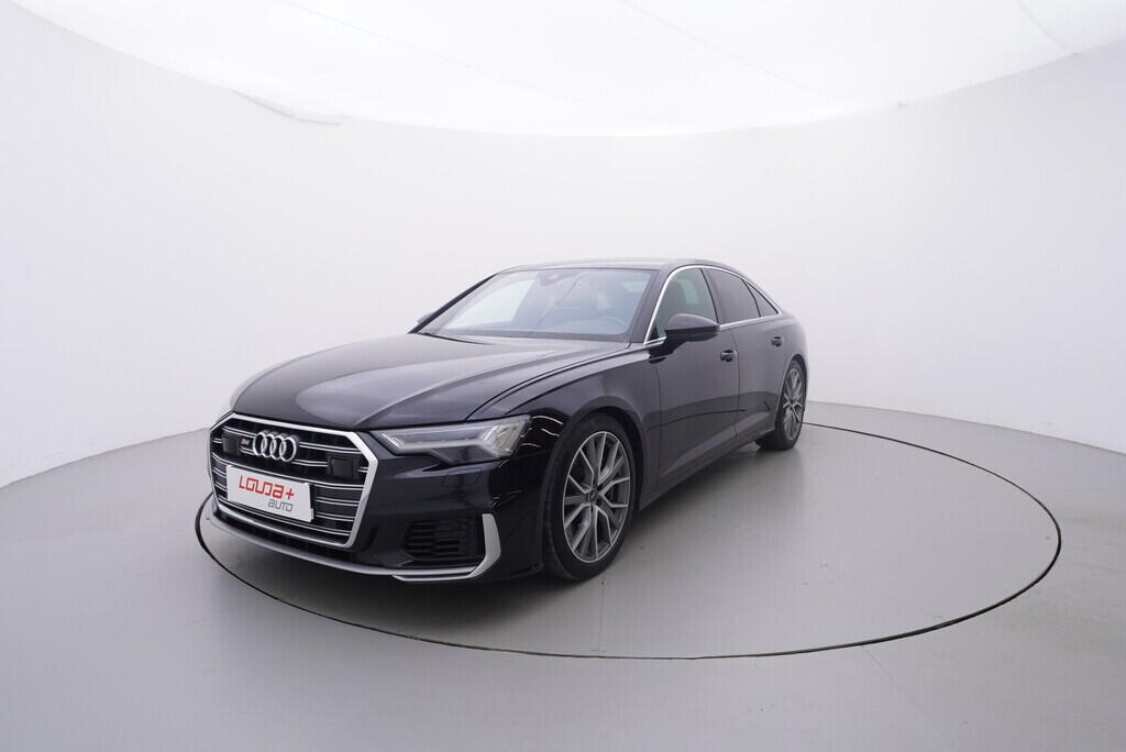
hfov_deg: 77.3
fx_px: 704
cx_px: 563
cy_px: 376
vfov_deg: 56.2
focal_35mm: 22
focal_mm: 15
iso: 200
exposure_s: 1/80
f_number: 5
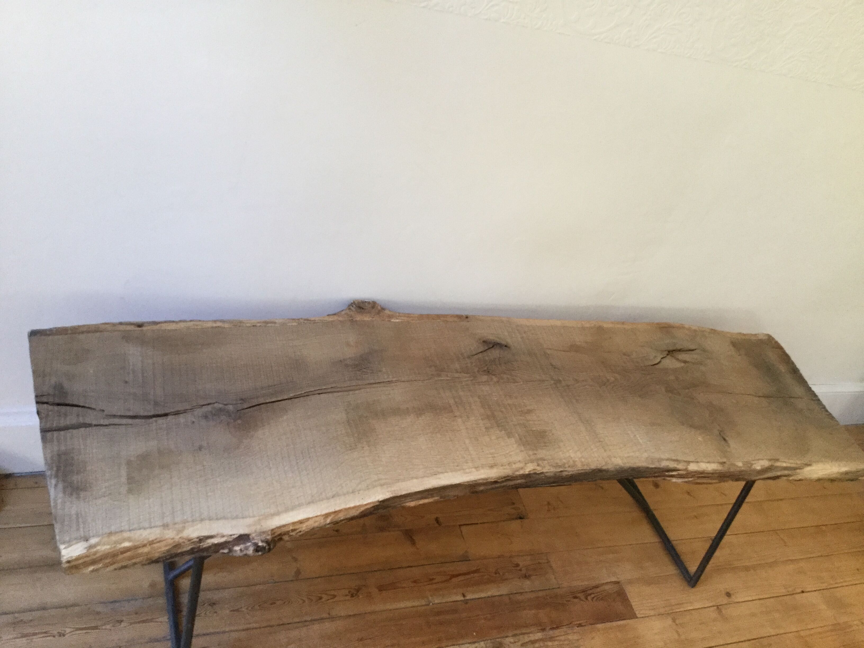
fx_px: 774
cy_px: 324
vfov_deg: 45.4
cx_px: 432
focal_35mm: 31
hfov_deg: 58.4
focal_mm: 3.3
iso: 200
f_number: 2.4
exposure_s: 1/33
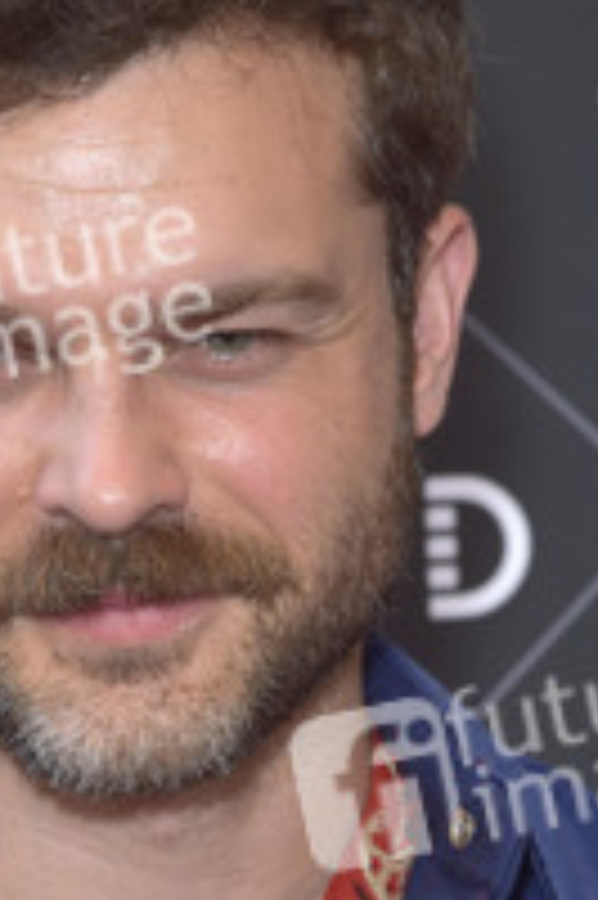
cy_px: 540
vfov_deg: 8.6
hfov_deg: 5.7
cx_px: 115
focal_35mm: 240
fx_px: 5990
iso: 400
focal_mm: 120
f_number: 6.3
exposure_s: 1/250
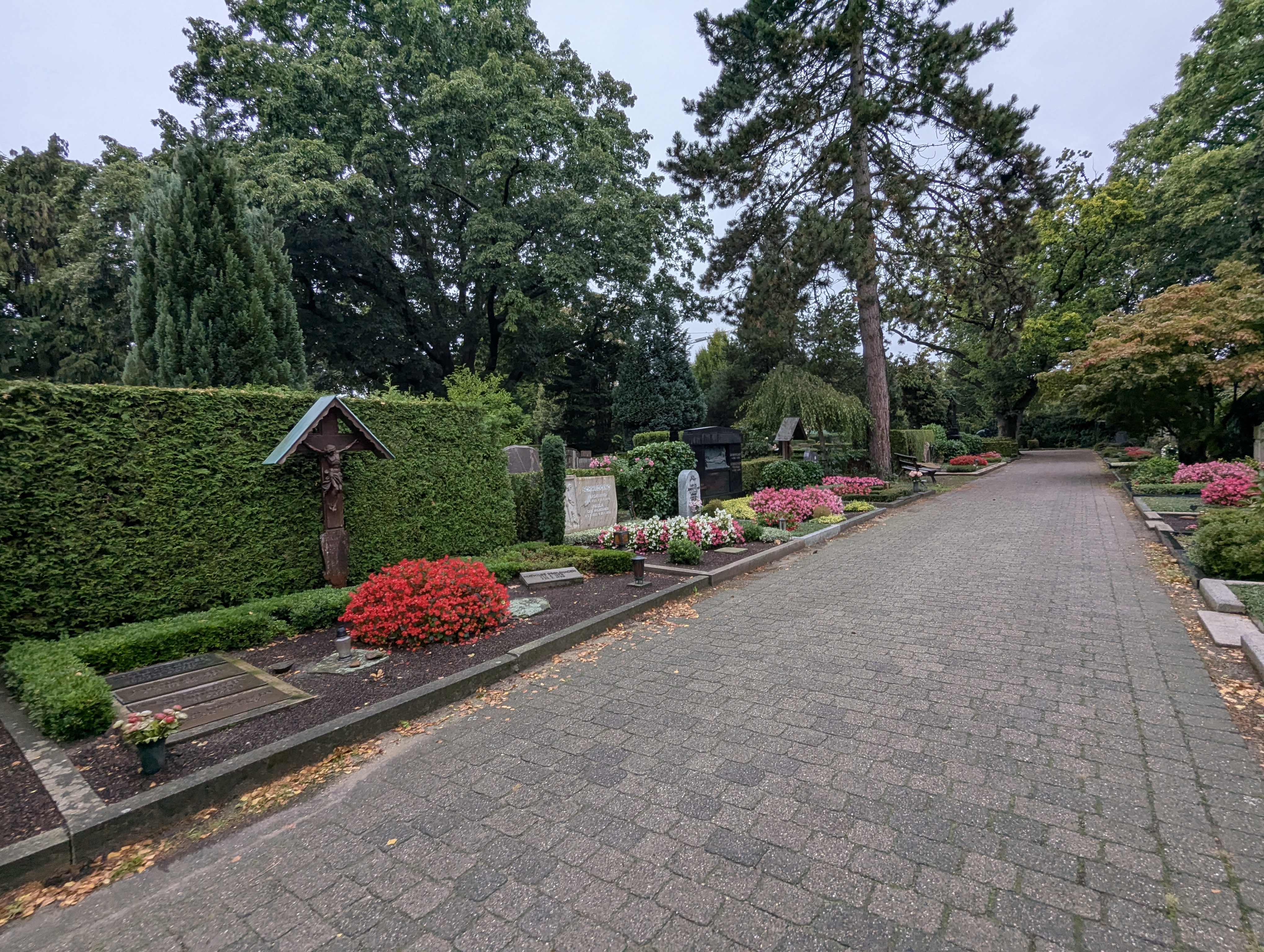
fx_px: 585
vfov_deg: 78.2
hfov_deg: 94.4
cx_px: 632
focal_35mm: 16
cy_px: 476
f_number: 2.2
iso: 66
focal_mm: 2.35
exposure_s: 1/218
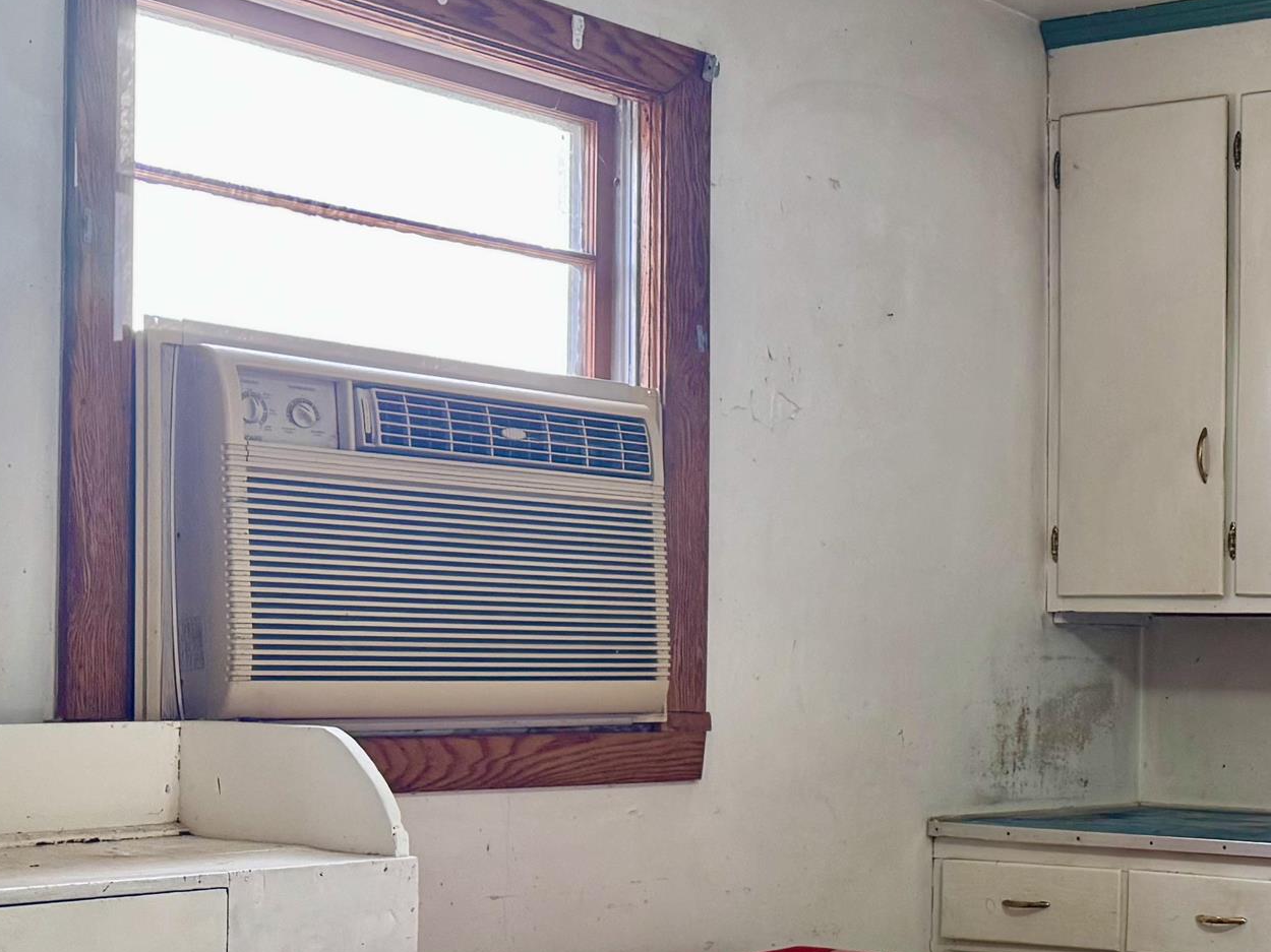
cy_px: 689
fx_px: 2166
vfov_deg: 24.6
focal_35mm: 59
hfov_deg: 28.7
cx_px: 1499
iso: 200
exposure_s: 1/82
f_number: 1.78
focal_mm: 6.76
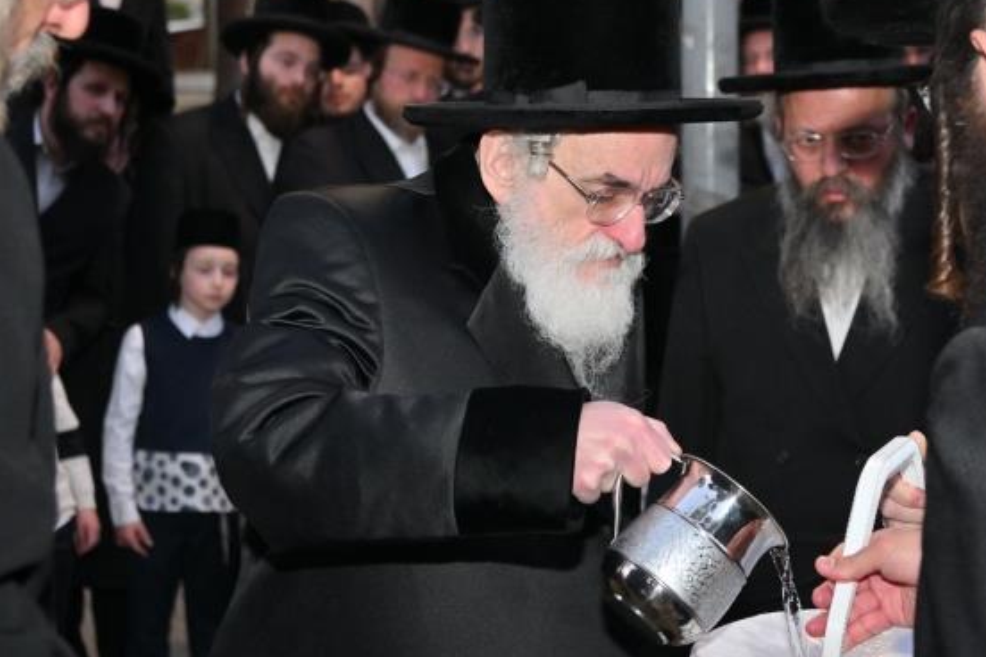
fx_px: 2437
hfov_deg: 22.8
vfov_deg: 15.4
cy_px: 299
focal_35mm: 89
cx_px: 641
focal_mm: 48
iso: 800
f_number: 4
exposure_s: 1/200
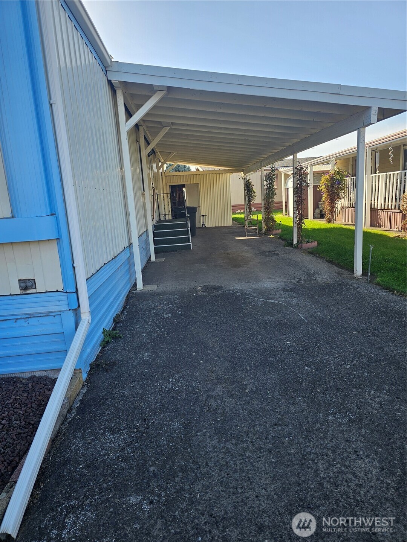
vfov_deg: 73.9
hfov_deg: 58.9
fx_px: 361
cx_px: 204
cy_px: 271
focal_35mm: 23
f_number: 1.7
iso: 10
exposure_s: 1/237
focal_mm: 6.3
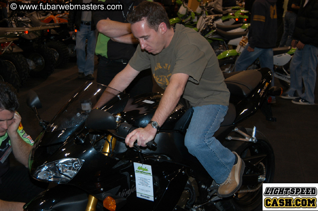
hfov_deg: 38.9
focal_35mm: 51
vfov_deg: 26.4
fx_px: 450
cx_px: 159
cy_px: 106
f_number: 5
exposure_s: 1/60
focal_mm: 34
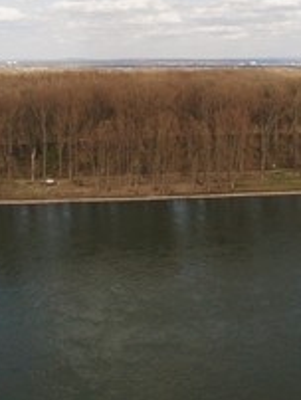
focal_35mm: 50
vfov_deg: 37.4
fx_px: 578
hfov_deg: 29.0
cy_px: 110
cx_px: 202
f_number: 2.5
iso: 184
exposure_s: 1/1919
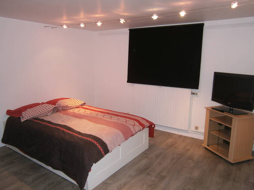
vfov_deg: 53.0
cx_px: 127
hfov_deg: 67.3
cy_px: 95
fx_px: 191
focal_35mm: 26
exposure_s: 1/30
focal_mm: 4.7
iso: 125
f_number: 2.8
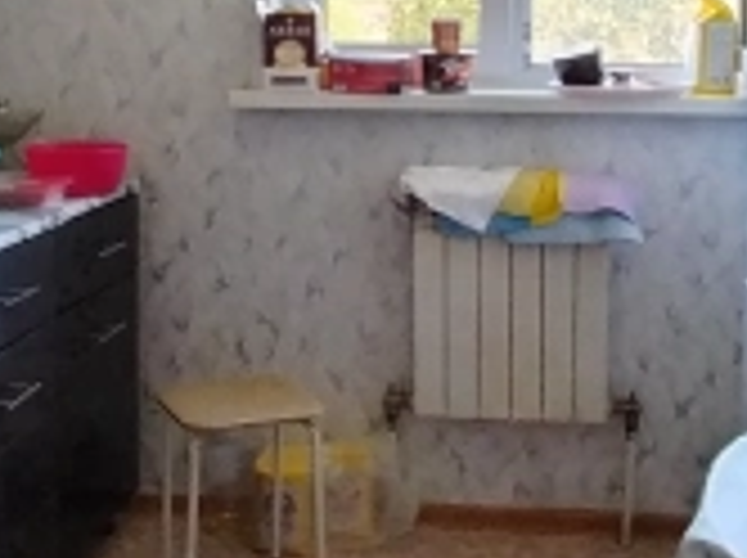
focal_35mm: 64
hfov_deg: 30.3
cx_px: 396
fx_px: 1379
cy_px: 126
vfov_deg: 22.6
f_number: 2.2
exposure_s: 1/50
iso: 170
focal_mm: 1.42
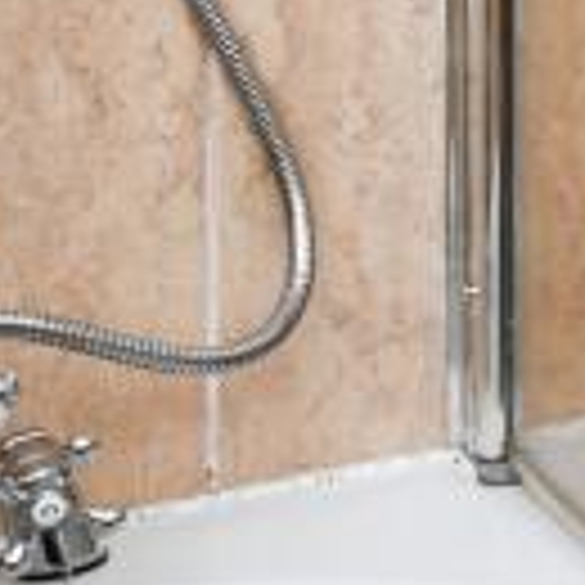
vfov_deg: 15.3
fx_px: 2046
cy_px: -232
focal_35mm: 107
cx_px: 1530
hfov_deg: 12.0
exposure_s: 1/60
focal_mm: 16
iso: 800
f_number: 8
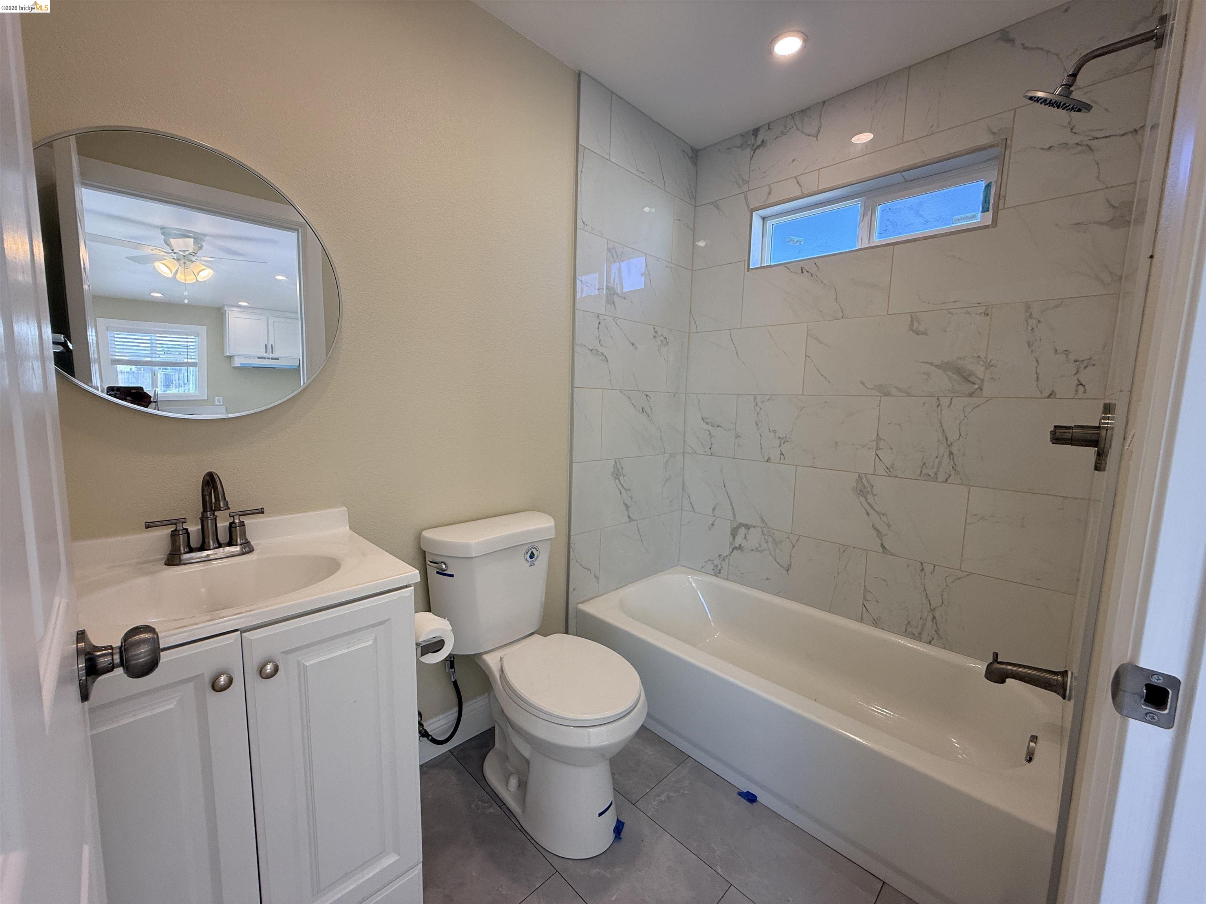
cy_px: 452
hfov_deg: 102.1
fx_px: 488
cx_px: 603
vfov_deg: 85.7
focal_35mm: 14
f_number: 2.2
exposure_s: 1/120
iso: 80
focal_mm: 2.22
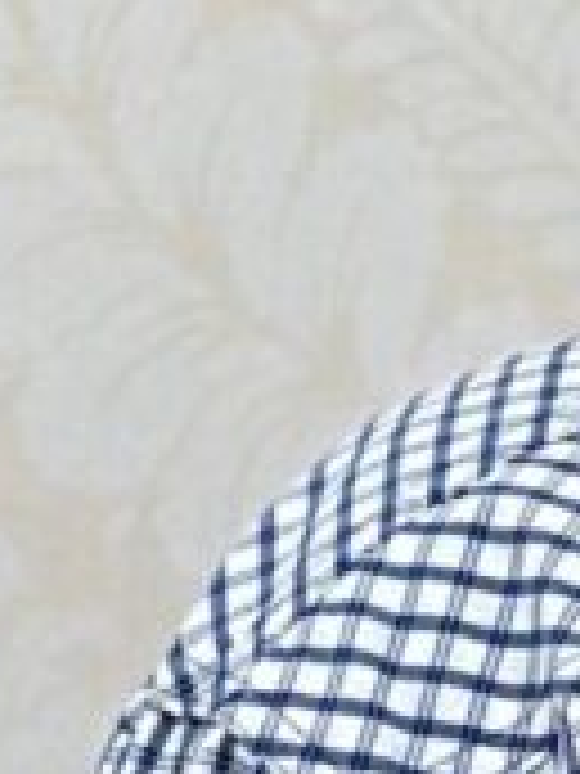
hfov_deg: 5.0
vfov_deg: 6.9
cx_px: 1596
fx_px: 6389
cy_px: 567
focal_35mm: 286
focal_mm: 6.86
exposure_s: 1/121
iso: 80
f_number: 1.78
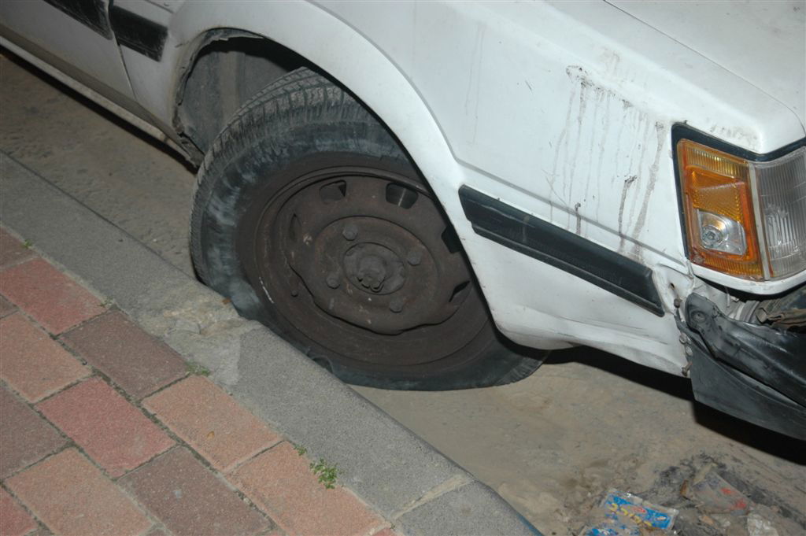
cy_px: 268
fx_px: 1544
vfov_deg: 19.7
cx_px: 403
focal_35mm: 69
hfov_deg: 29.3
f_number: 5
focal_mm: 46
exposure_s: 1/60
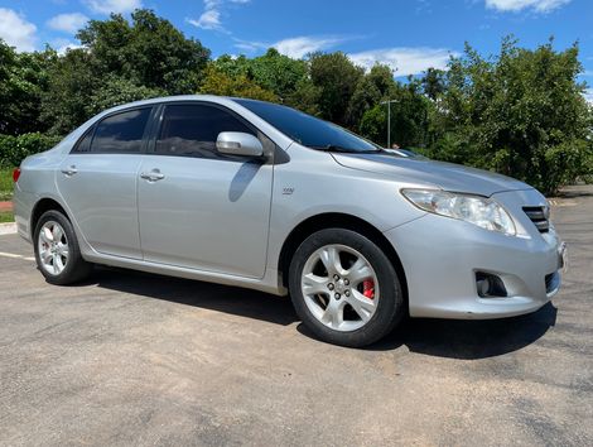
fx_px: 446
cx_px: 296
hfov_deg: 67.2
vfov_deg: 53.2
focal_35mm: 26
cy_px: 224
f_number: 1.8
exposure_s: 1/3731
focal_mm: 4.25
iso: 32
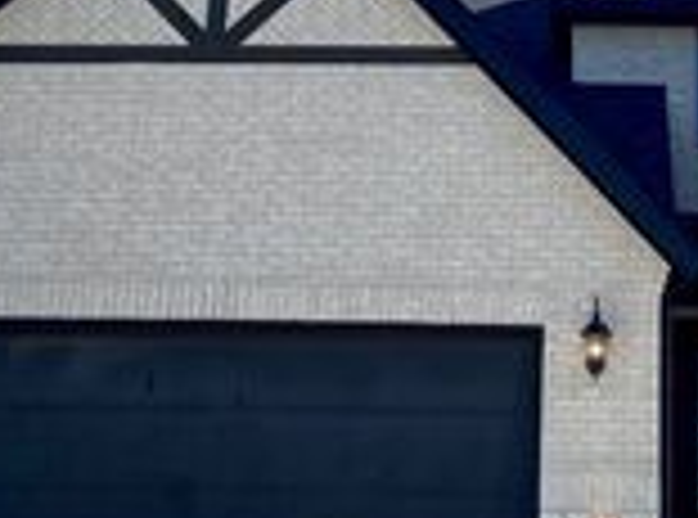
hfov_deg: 23.0
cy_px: 54
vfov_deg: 17.2
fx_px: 1687
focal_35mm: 84
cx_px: 558
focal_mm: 4.25
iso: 32
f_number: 1.8
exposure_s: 1/1996
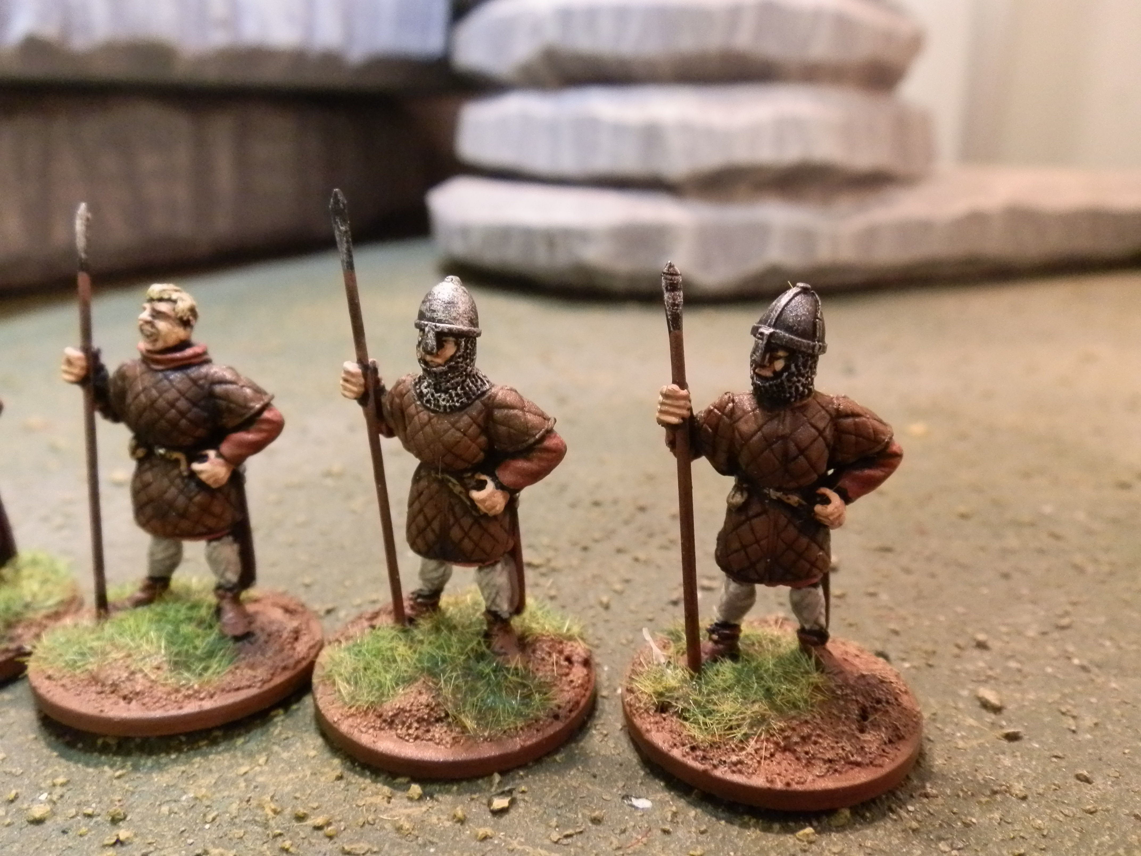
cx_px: 570
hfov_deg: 63.4
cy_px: 428
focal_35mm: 28
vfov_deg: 49.7
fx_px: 923
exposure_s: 1/25
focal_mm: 5
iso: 400
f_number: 3.1
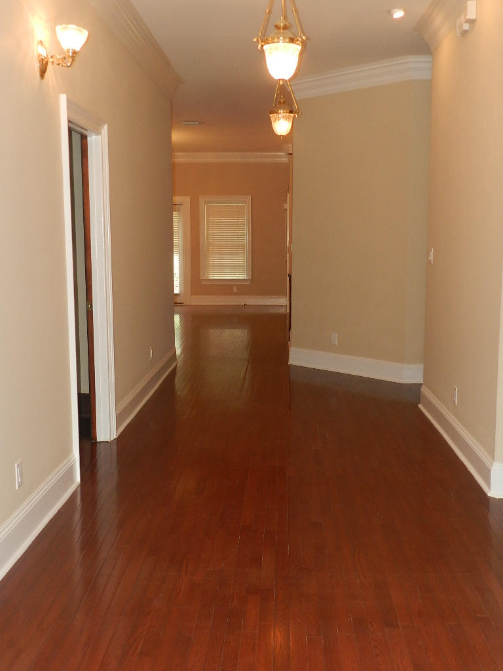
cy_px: 336
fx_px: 736
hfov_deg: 37.7
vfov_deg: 49.0
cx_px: 252
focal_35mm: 38
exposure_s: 1/30
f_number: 4
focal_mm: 6.7
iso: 220
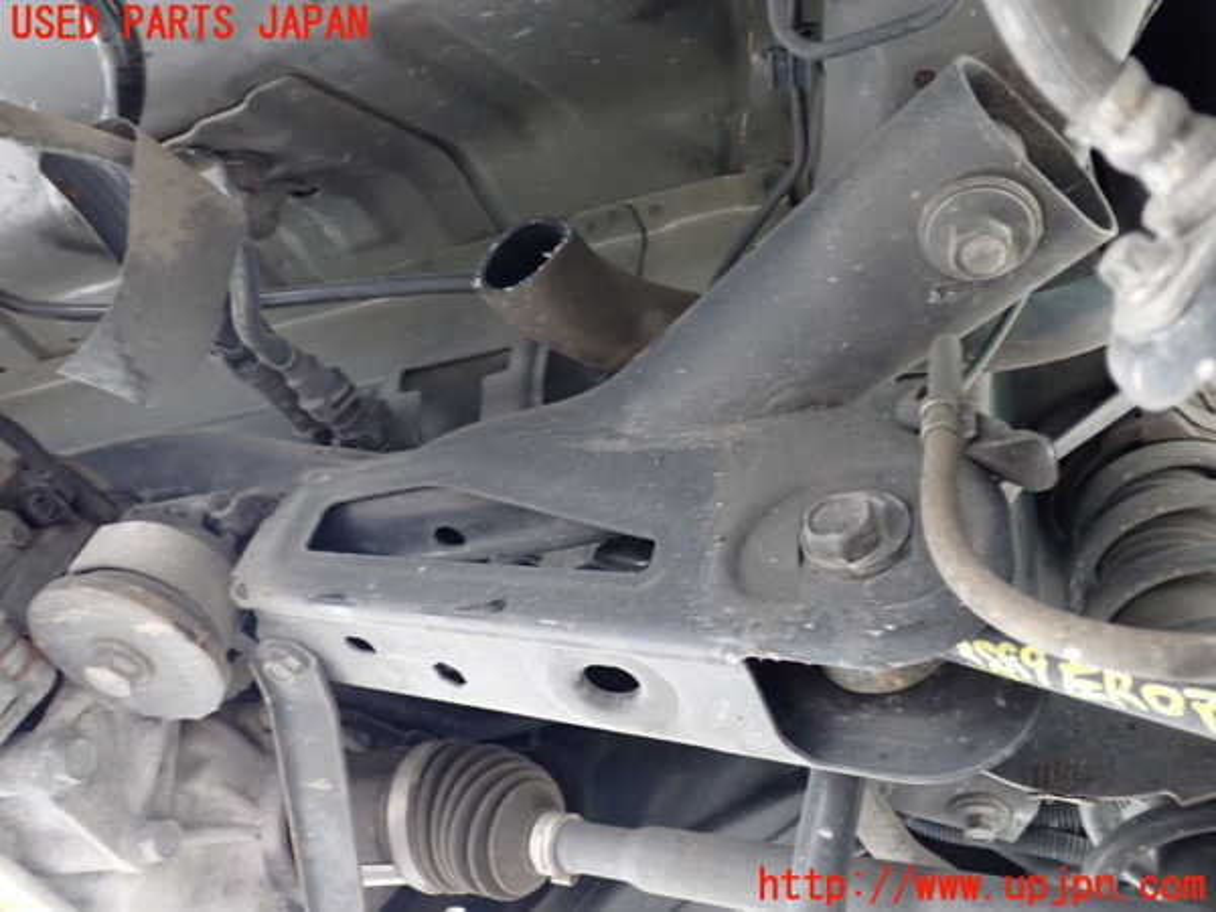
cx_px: 608
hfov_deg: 60.0
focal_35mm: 30
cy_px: 456
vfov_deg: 46.8
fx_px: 1054
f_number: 2.3
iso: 1000
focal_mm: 5.4
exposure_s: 1/40
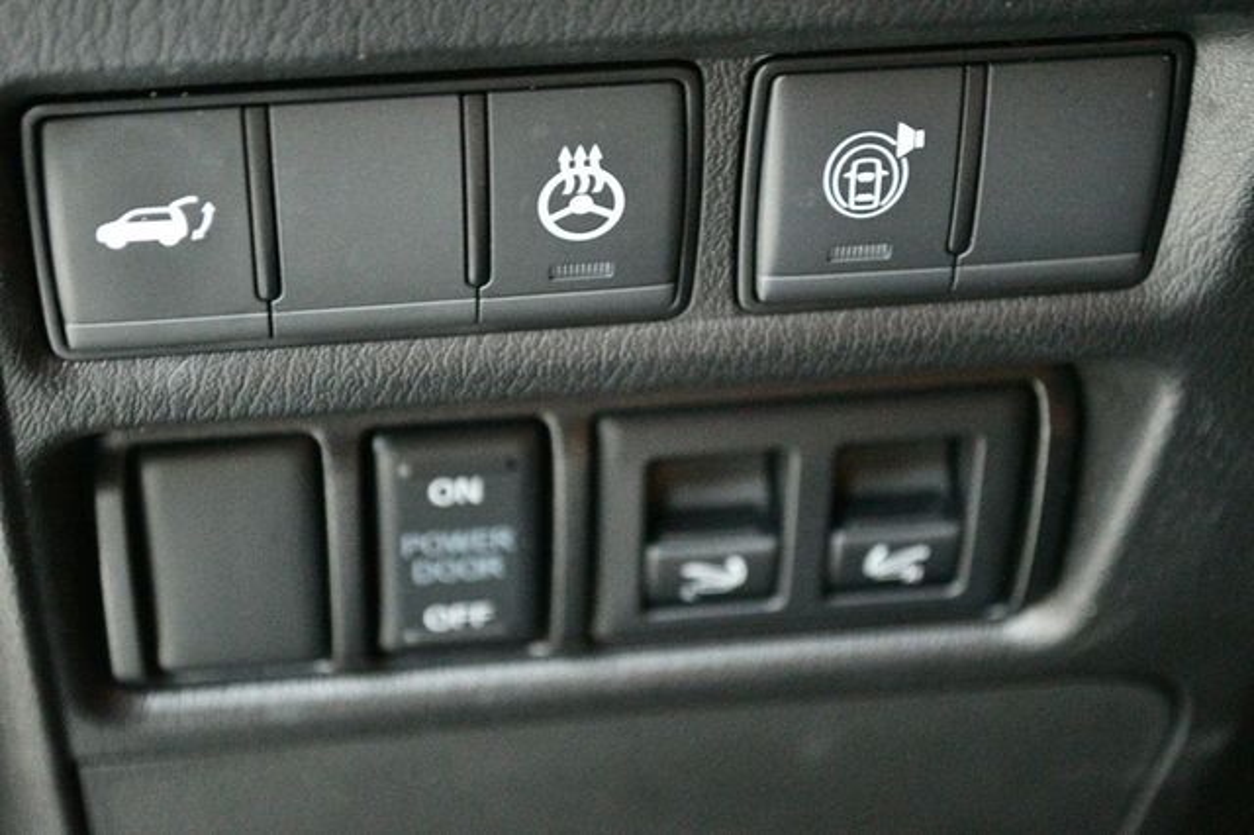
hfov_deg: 24.8
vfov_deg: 16.6
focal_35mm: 82
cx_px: 627
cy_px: 418
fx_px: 2855
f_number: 5.6
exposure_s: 1/15
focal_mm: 55
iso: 12800
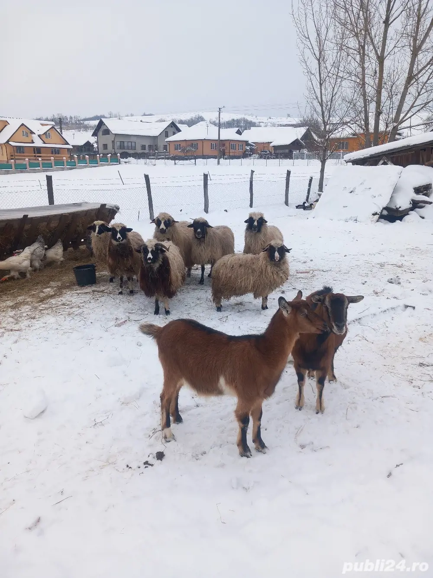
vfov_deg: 65.3
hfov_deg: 51.4
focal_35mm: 27
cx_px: 216
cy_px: 289
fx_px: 450
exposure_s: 1/333
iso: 20
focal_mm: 4
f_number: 1.8
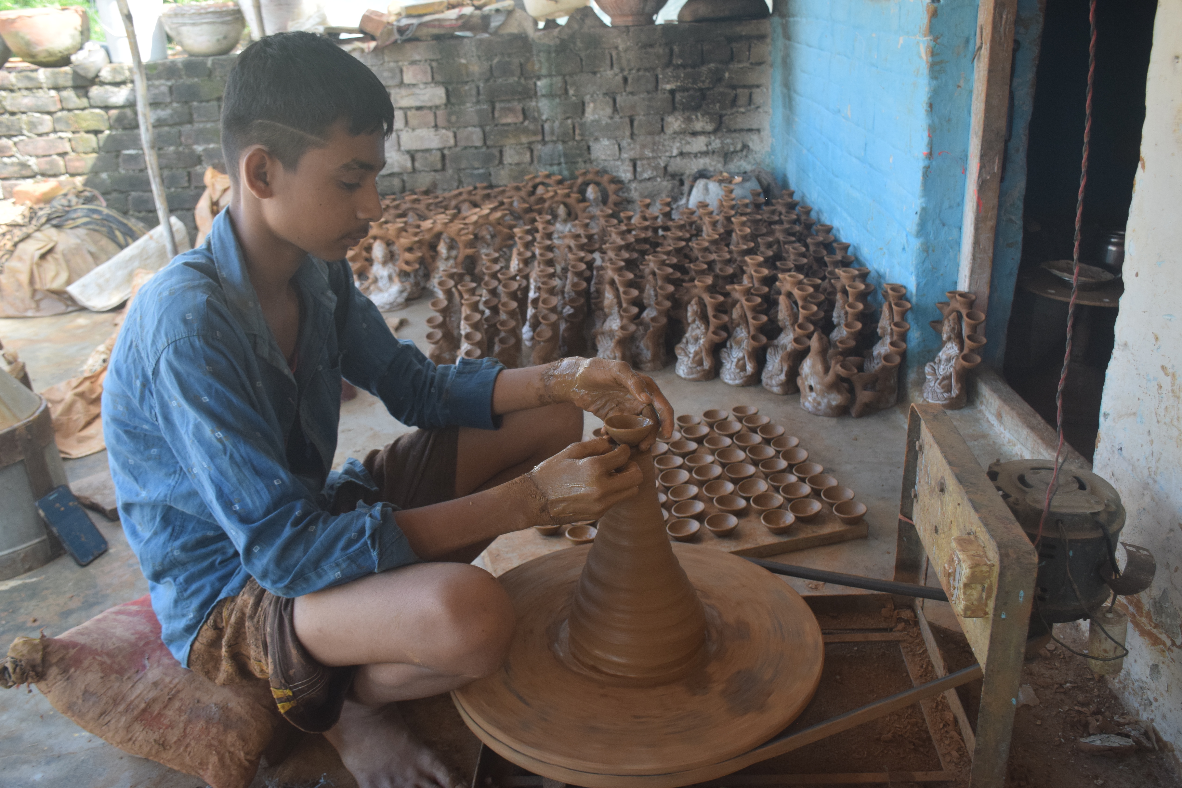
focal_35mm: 78
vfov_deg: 17.5
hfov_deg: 26.0
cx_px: 591
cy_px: 394
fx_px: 2561
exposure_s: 1/250
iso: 500
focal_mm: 52
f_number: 7.1
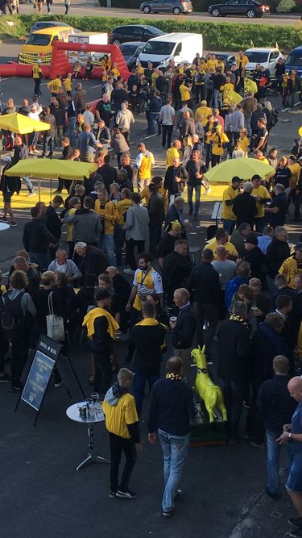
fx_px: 983
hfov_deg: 17.2
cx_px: 29
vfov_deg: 30.5
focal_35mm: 69
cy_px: 203
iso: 25
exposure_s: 1/523
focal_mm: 4.15
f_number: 2.2
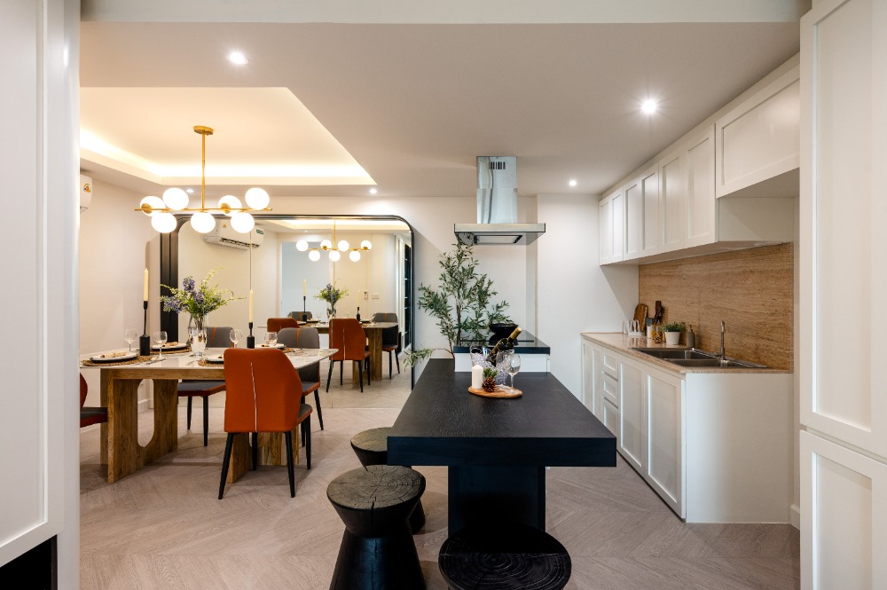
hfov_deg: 93.3
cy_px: 295
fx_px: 419
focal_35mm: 17
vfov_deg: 70.3
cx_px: 444
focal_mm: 17
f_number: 7.1
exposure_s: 1/10
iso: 100
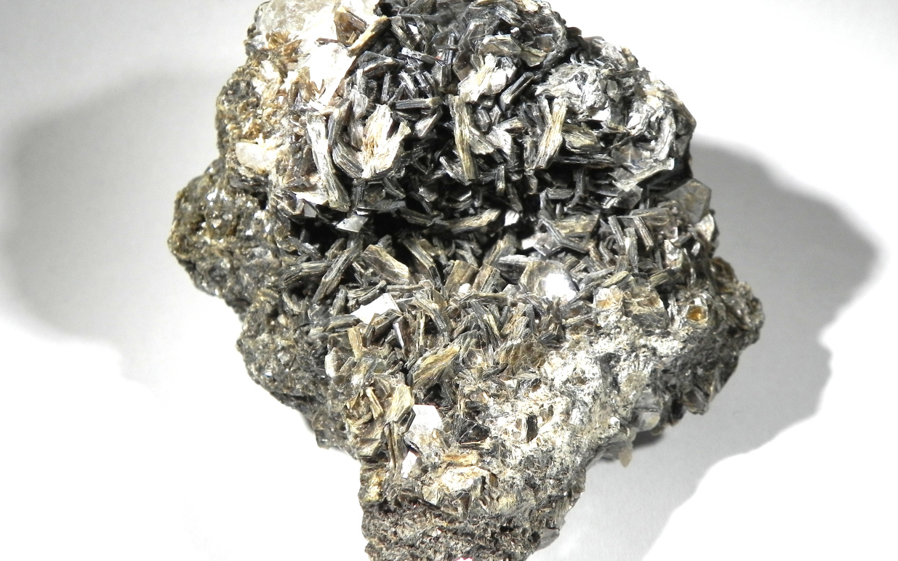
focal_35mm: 44
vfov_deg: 29.2
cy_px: 275
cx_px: 452
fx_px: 1077
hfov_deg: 45.3
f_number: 4
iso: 160
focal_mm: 7.3
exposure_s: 1/60
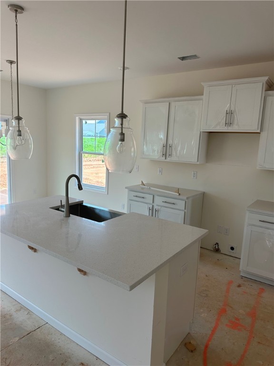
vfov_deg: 71.6
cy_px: 183
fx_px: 253
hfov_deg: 56.8
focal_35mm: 24
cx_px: 137
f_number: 1.78
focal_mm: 6.86
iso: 80
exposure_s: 1/244
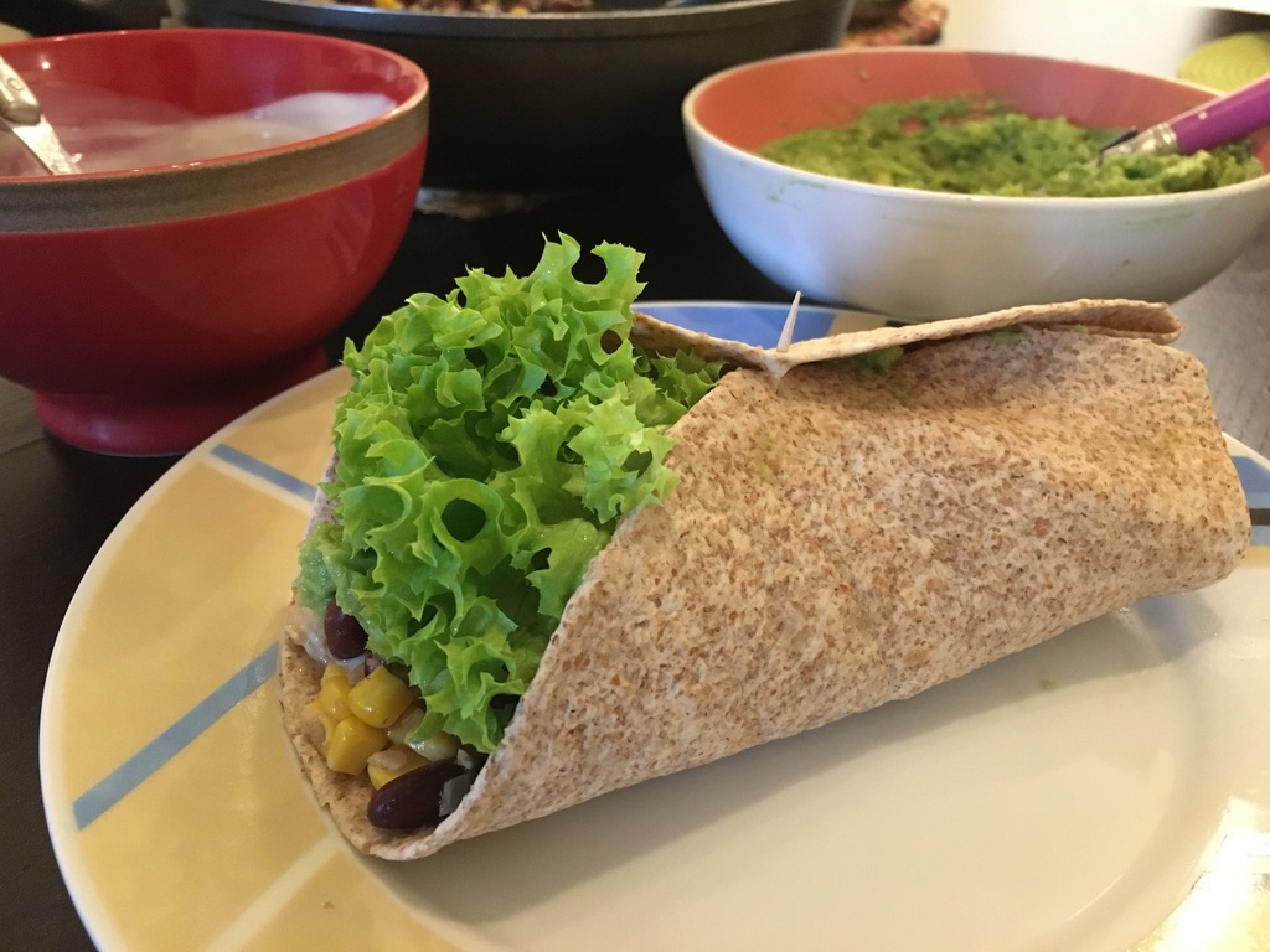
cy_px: 476
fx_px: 1064
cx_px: 635
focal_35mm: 29
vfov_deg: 48.2
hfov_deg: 61.7
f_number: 2.2
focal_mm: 4.15
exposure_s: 1/17
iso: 320
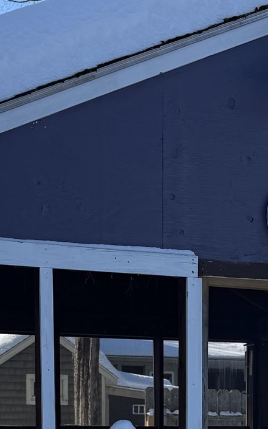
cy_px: 474
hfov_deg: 15.7
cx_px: 201
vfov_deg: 23.4
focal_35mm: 83
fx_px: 970
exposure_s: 1/2445
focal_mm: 6.76
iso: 80
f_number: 1.78
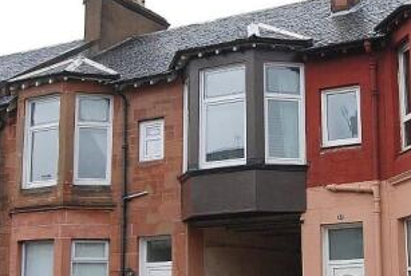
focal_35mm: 70
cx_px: 303
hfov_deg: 28.4
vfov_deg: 19.5
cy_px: 152
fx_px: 801
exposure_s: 1/125
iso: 200
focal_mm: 22
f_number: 5.6
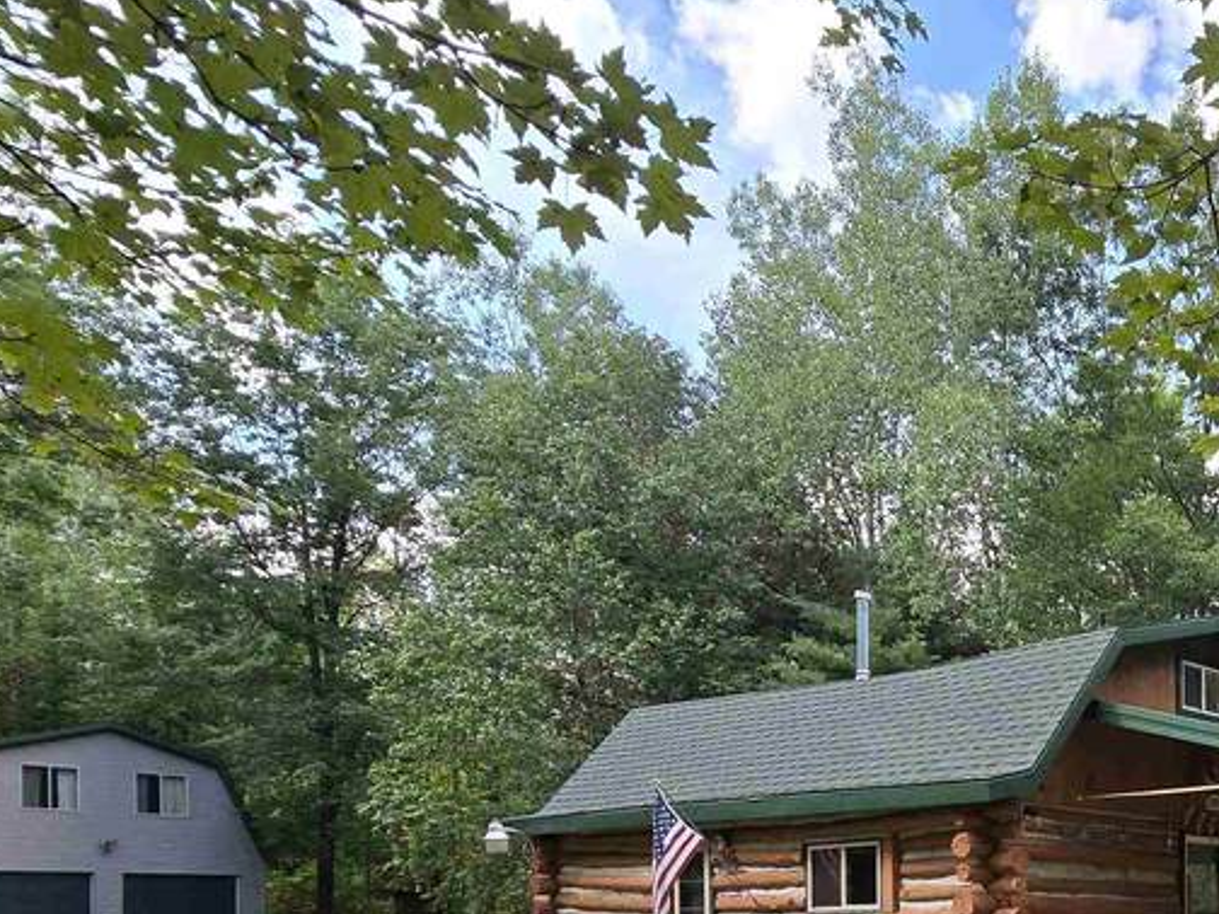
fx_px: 1162
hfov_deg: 46.3
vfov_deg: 38.1
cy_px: 916
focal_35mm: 33
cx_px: 1221
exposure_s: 1/547
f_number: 2.2
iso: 50
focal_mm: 2.2
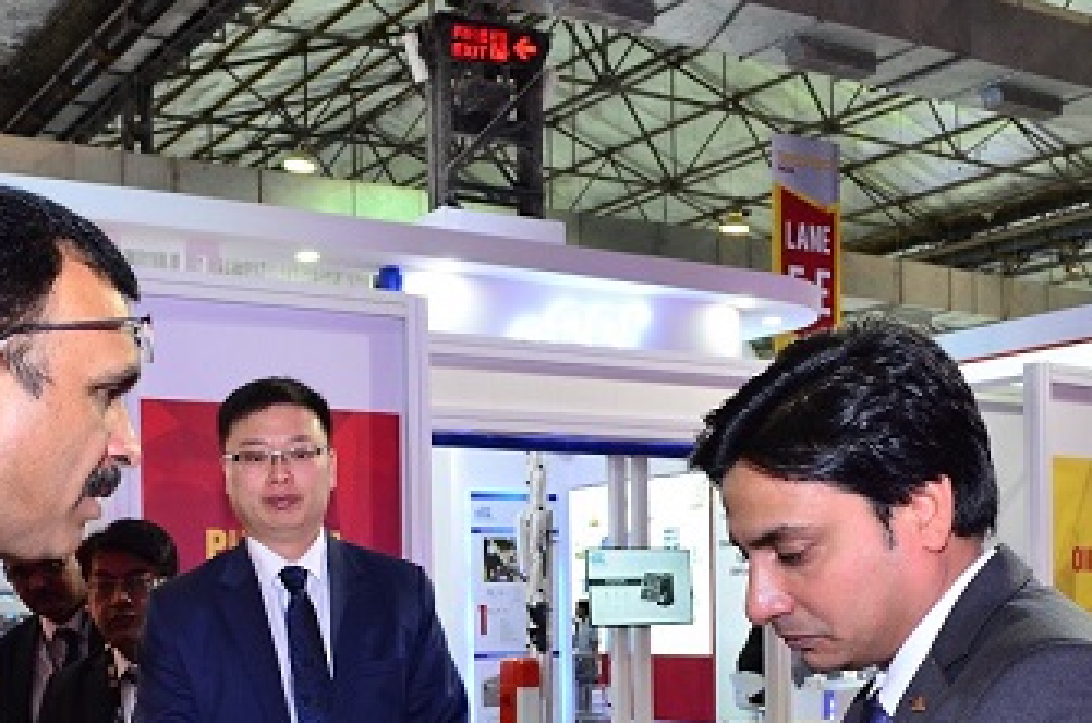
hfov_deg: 38.7
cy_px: 679
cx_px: 418
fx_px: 1543
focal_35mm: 51
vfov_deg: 25.4
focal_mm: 18
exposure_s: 1/50
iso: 1000
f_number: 5
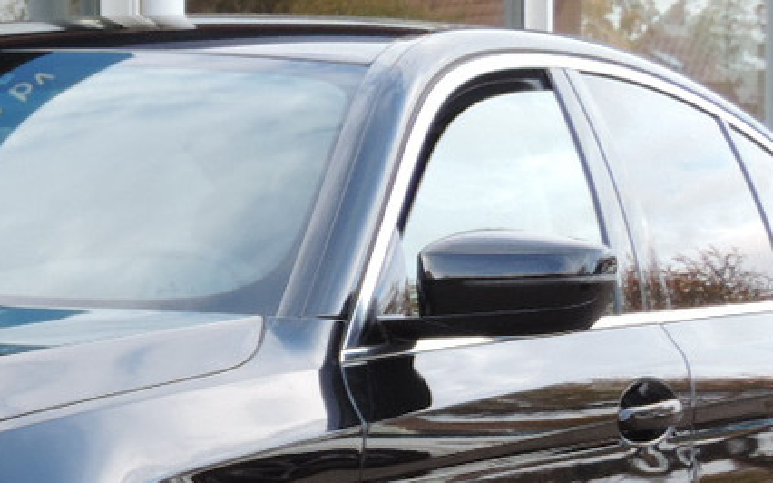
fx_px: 4149
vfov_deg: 6.7
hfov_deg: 10.4
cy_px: 352
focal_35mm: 197
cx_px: -201
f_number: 3.7
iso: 90
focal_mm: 9.8
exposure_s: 1/60
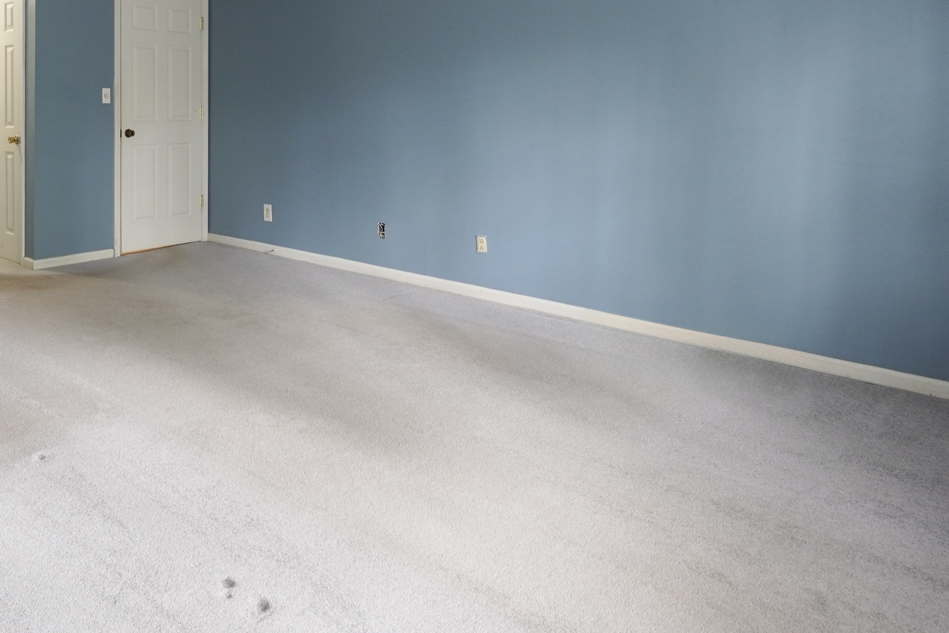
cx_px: 208
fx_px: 775
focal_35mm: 29
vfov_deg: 42.4
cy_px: 125
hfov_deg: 58.7
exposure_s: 1/6
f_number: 4.5
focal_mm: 10.5
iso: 400
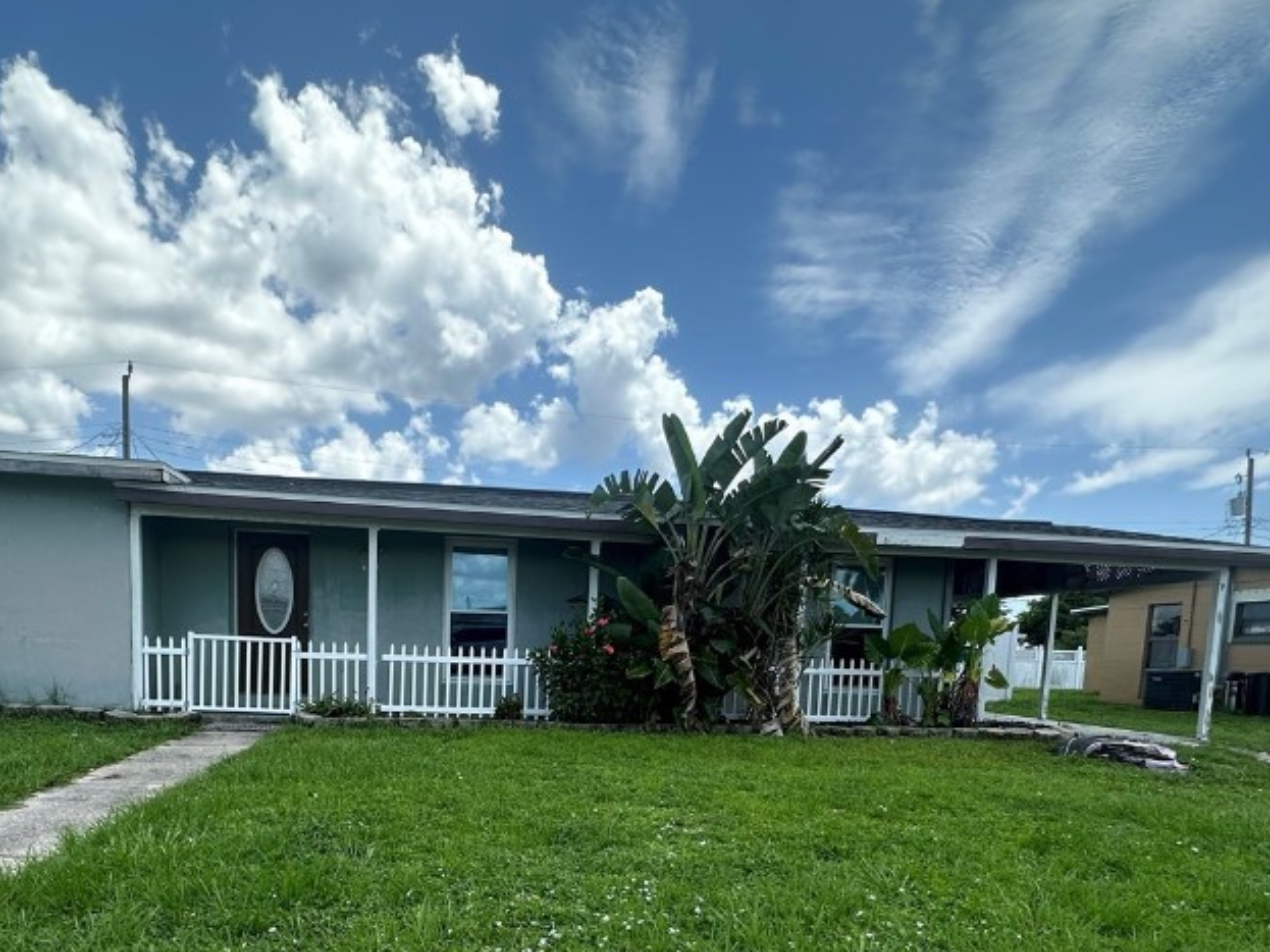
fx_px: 844
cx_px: 548
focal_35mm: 23
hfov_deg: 73.6
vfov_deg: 55.4
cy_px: 738
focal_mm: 2.22
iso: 50
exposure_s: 1/888
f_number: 2.2
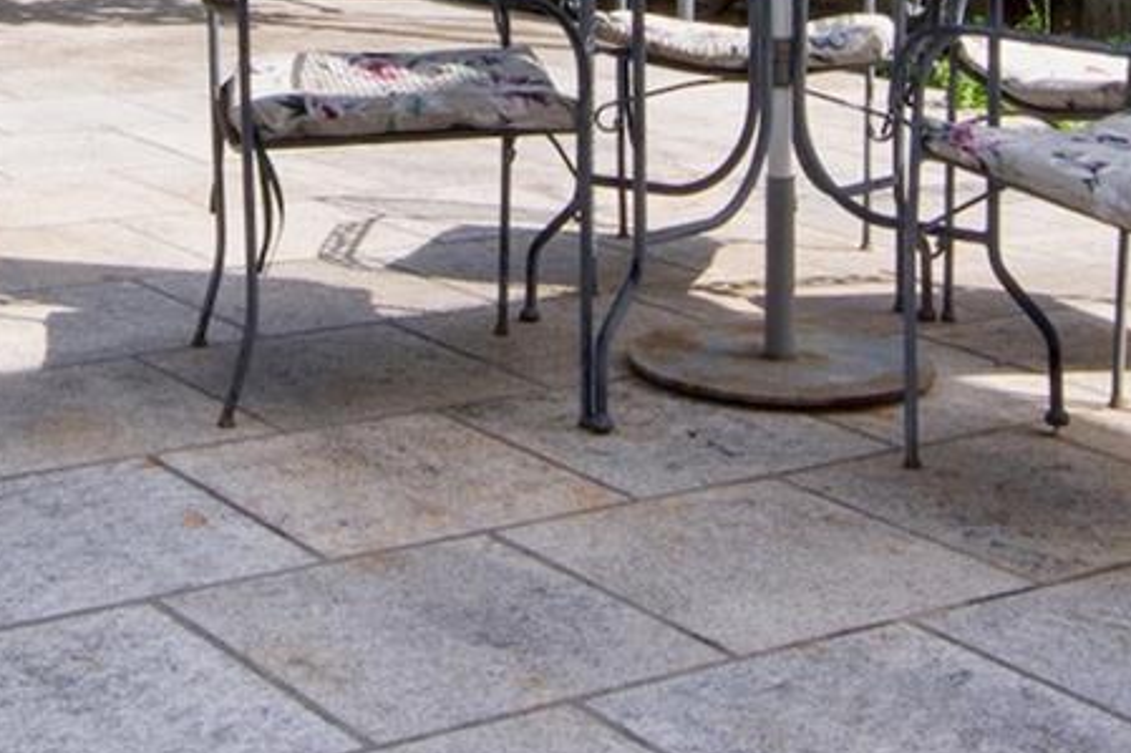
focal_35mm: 75
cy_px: -334
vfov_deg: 16.7
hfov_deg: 26.6
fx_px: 2364
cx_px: 305
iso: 500
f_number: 14
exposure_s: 1/250
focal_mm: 11
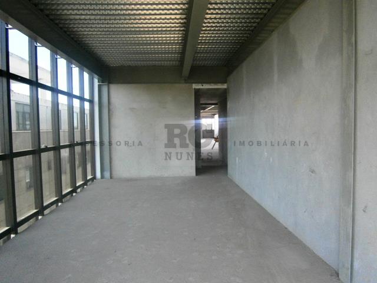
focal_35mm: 26
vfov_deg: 53.1
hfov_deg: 67.3
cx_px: 188
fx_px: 283
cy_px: 142
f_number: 2.8
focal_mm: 4.7
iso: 320
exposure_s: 1/250
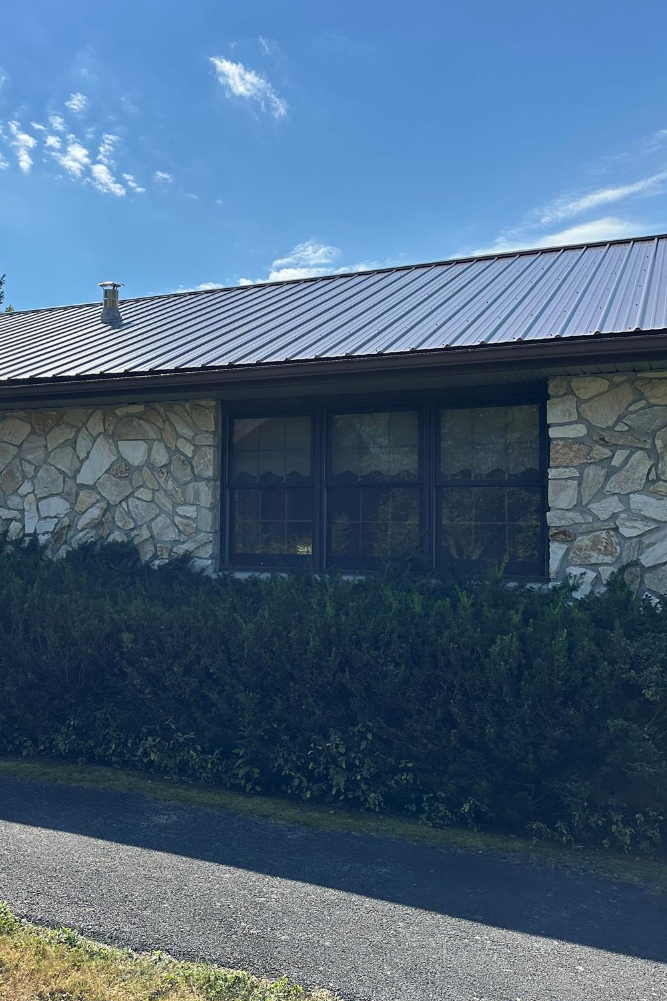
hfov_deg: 38.3
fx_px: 945
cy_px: 499
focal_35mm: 34
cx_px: 206
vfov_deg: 55.8
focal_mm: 6.86
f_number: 1.78
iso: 80
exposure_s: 1/4762
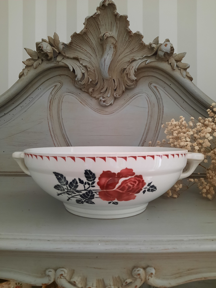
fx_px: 208
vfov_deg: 69.4
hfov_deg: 54.9
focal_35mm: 25
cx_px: 108
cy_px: 144
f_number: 2
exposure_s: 1/25
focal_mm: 4.6
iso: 500
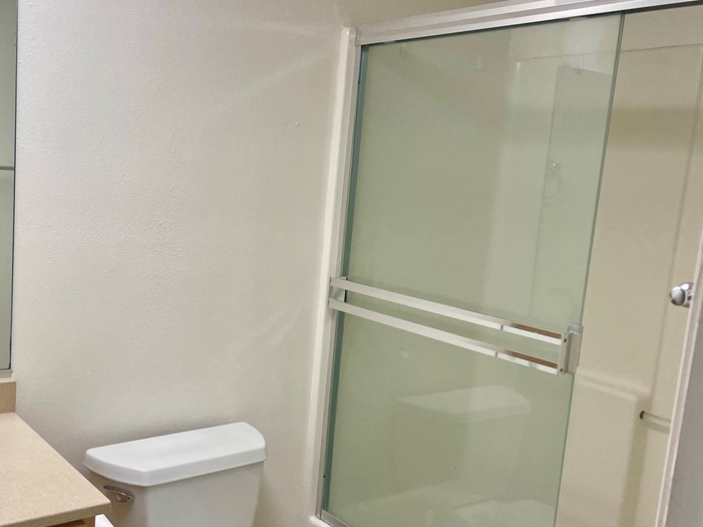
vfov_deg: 37.7
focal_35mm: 38
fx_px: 771
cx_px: 243
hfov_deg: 48.3
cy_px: 281
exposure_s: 1/120
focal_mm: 4.2
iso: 64
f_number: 1.6
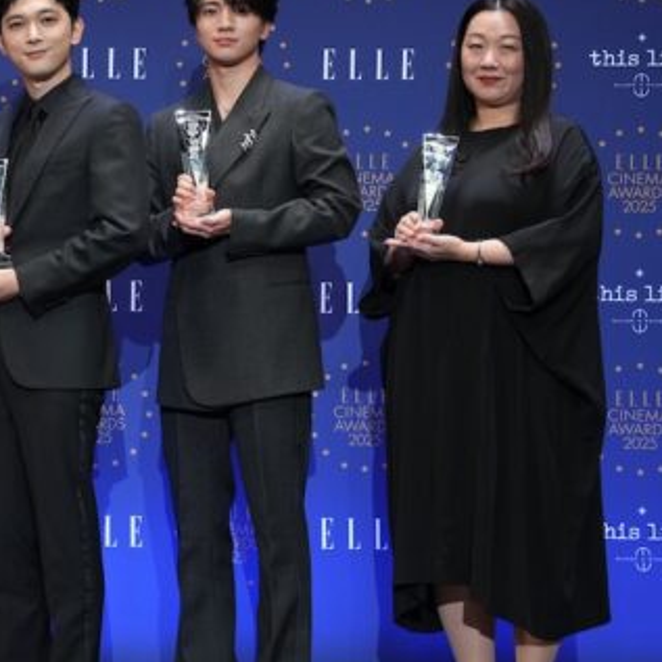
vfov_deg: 12.5
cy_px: 322
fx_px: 3017
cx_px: -25
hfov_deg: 12.4
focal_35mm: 139
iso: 2000
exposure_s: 1/200
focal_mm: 66.7
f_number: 5.6
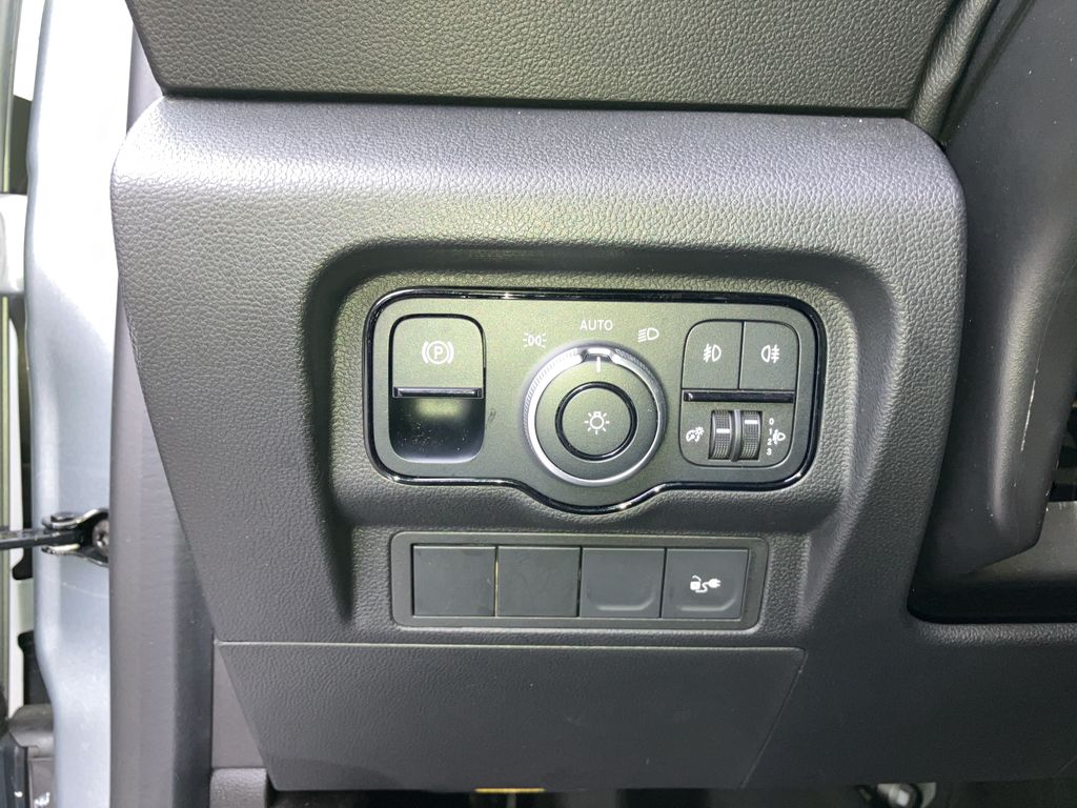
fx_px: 871
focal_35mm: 28
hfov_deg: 63.4
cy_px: 404
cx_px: 538
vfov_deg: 49.7
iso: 80
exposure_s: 1/16
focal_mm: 3.99
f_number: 1.8
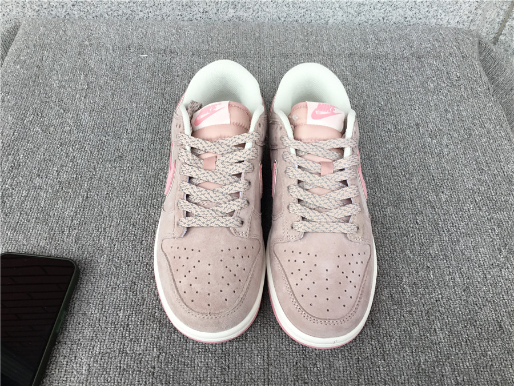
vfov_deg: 45.4
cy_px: 193
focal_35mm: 31
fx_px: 460
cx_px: 257
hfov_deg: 58.4
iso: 32
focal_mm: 3.3
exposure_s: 1/100
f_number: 2.4
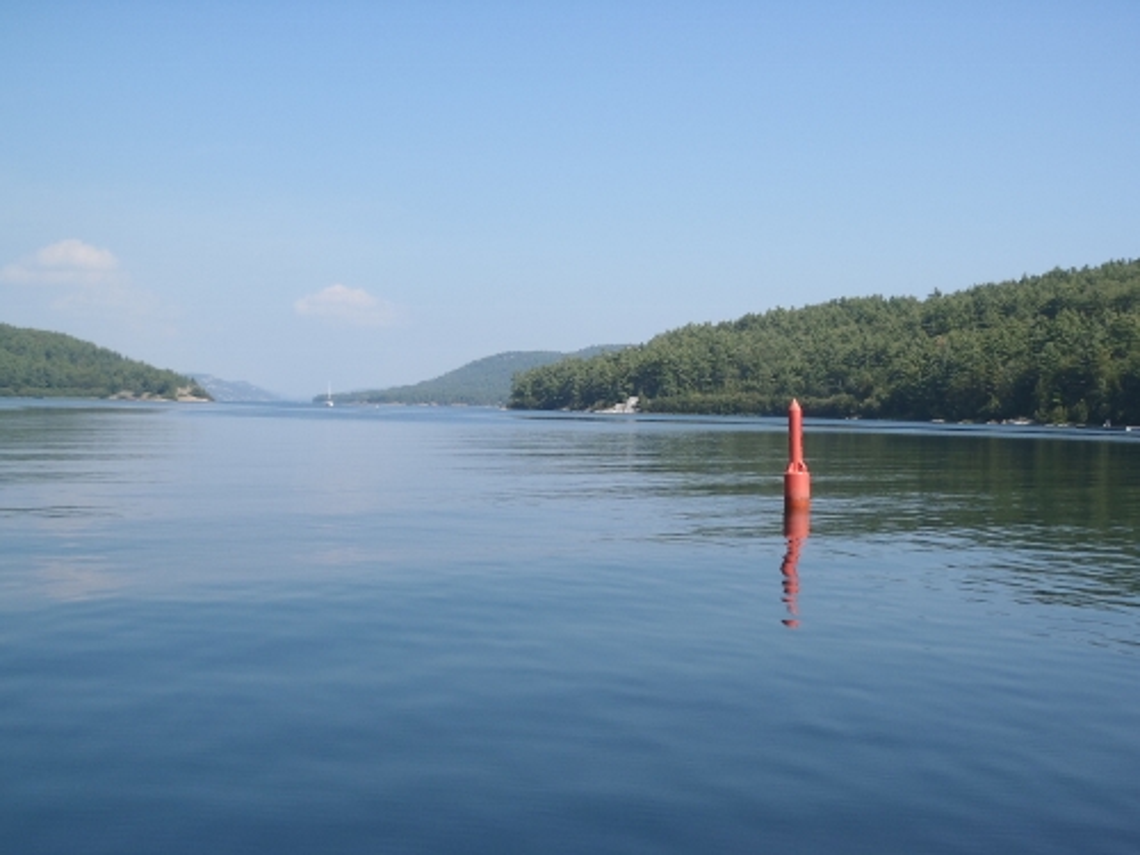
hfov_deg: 44.8
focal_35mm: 42
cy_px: 428
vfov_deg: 34.3
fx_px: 1383
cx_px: 570
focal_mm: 7.57
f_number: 4.3
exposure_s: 1/500
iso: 80
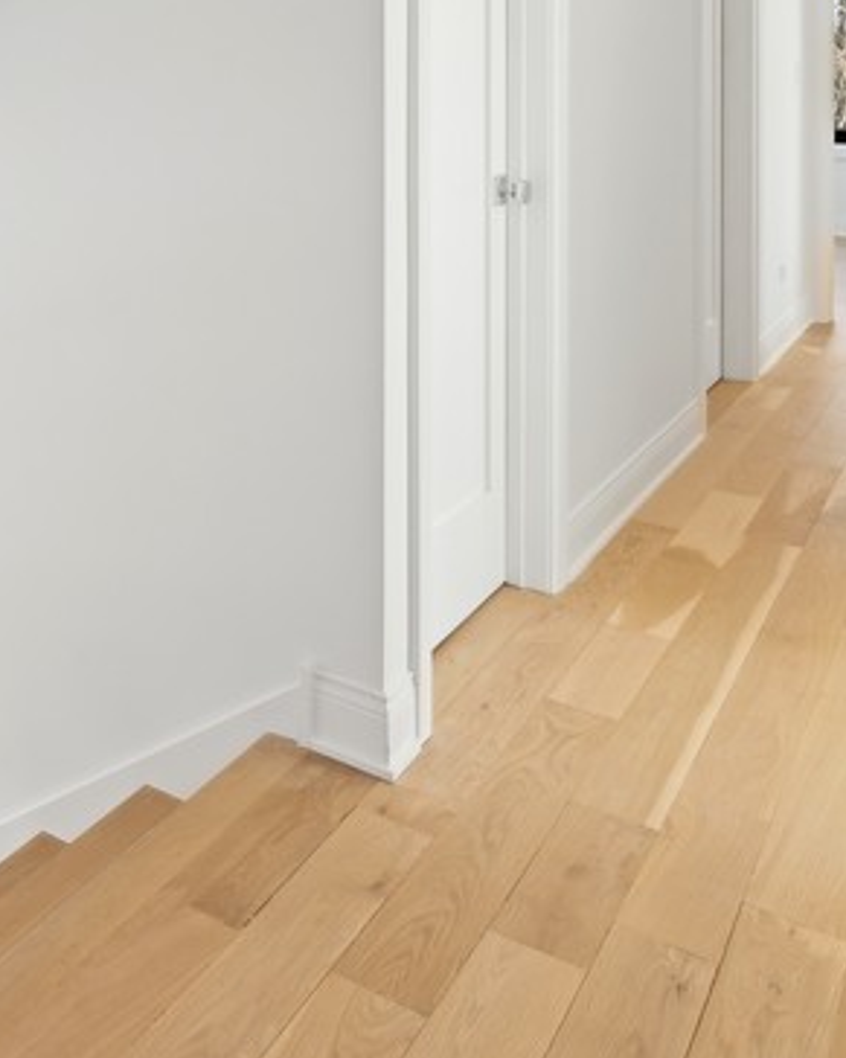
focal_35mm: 39
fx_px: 1221
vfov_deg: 42.7
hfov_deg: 33.1
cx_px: -102
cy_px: 96
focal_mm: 14
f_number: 9.5
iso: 200
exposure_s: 1/10
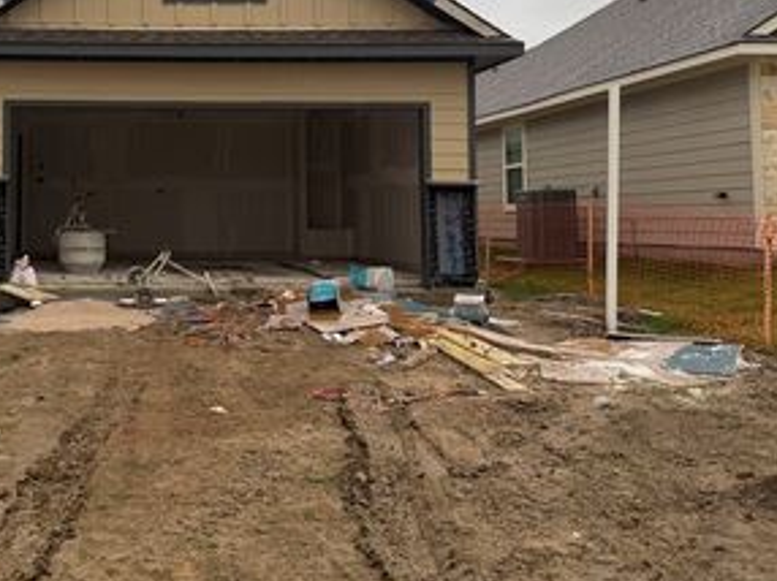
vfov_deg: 33.7
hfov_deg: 42.0
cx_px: 114
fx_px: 942
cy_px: 159
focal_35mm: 42
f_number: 1.78
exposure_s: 1/121
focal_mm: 6.76
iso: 80
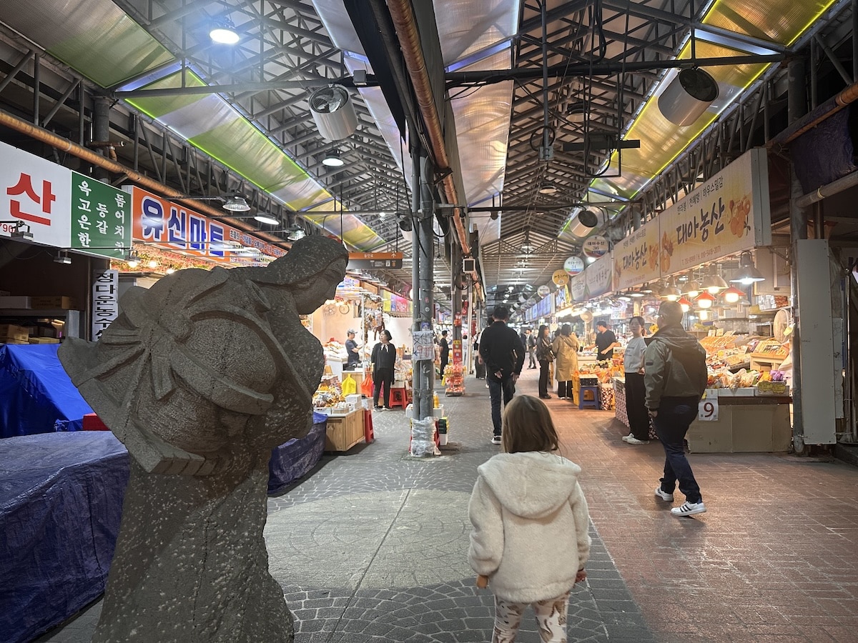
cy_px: 322
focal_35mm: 24
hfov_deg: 71.6
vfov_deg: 56.8
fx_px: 595
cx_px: 429
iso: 200
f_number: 1.78
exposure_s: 1/120
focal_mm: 6.86
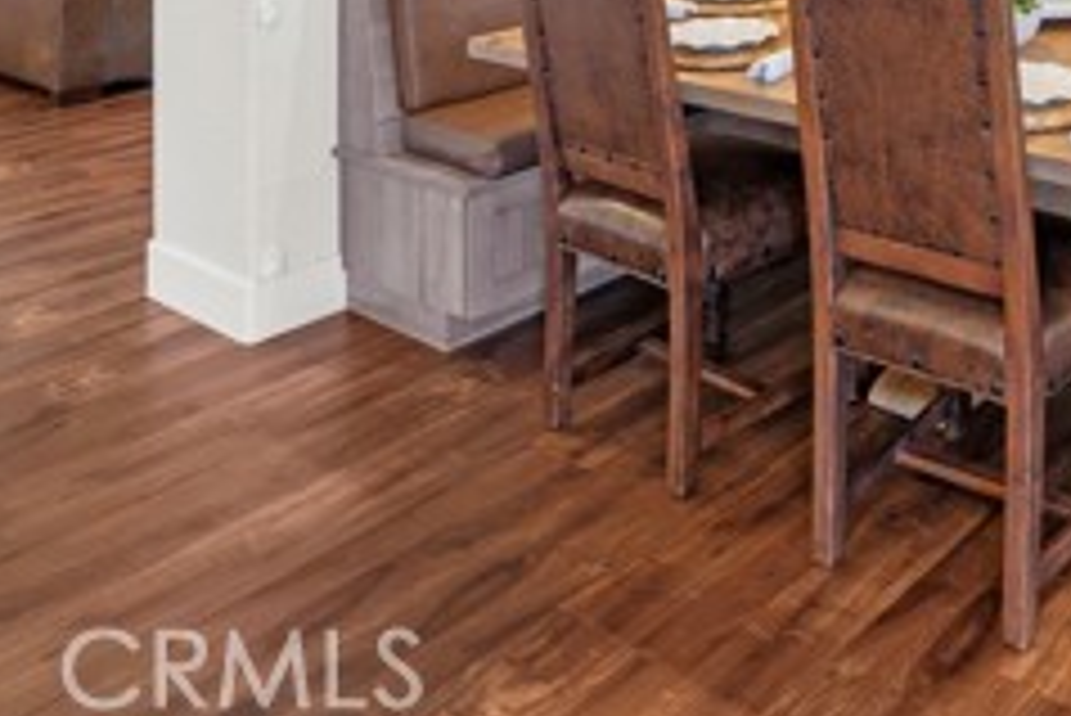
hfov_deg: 41.9
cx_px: 954
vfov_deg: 26.3
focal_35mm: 43
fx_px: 1280
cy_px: -227
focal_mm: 16
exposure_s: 1/1.67
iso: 100
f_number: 8
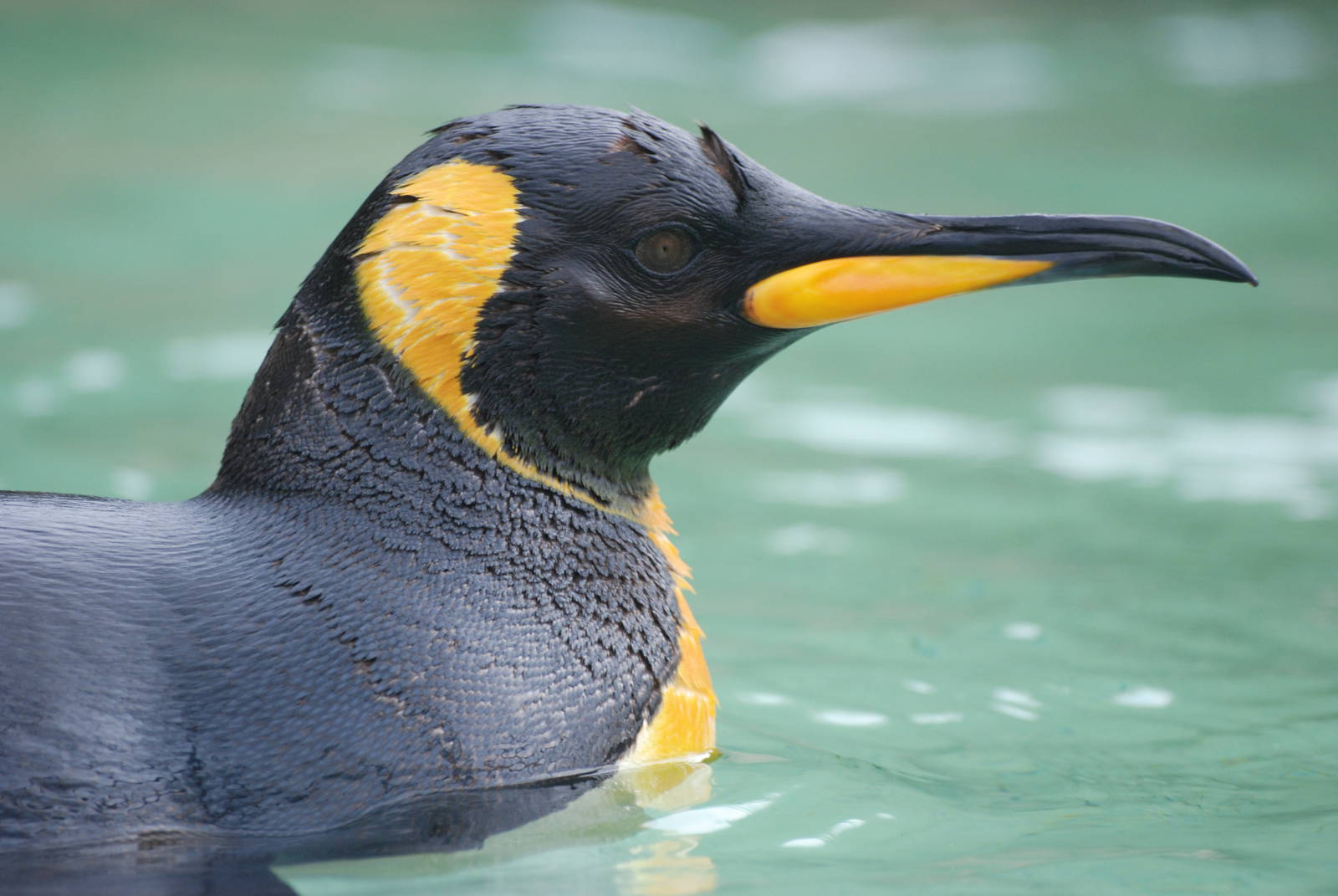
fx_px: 12279
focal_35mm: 330
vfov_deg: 4.2
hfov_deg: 6.2
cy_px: 448
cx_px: 669
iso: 400
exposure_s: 1/400
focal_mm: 220
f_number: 5.3
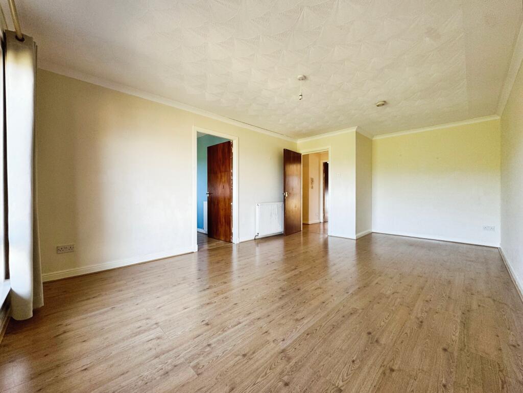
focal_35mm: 14
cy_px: 196
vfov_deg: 85.7
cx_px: 262
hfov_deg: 102.0
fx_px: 212
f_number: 2.2
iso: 125
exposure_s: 1/99
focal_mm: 2.22
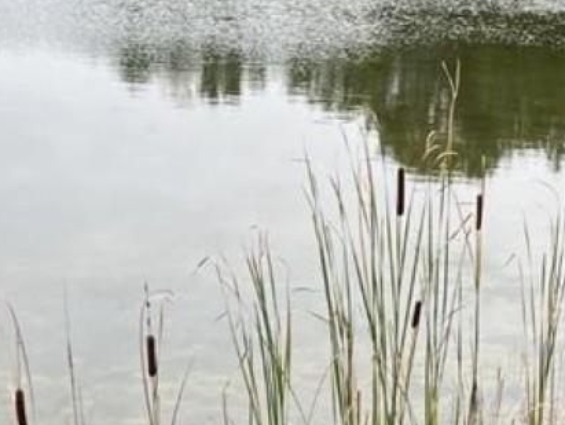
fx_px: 1487
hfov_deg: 20.7
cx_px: 590
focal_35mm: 91
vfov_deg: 16.3
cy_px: 228
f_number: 1.5
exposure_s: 1/1171
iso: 50
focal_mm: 5.7
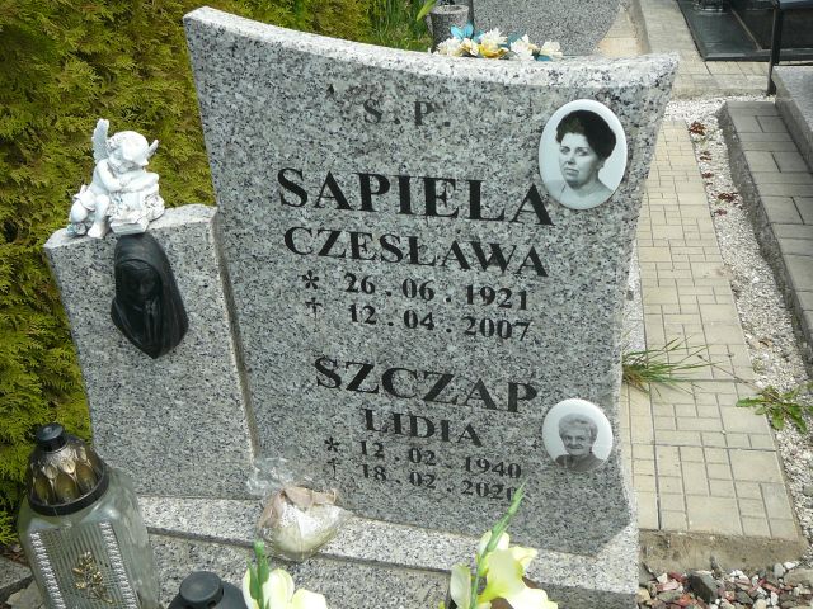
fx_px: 822
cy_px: 304
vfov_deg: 40.7
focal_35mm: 35
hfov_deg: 52.6
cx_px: 406
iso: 80
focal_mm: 5.2
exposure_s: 1/800
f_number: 2.8
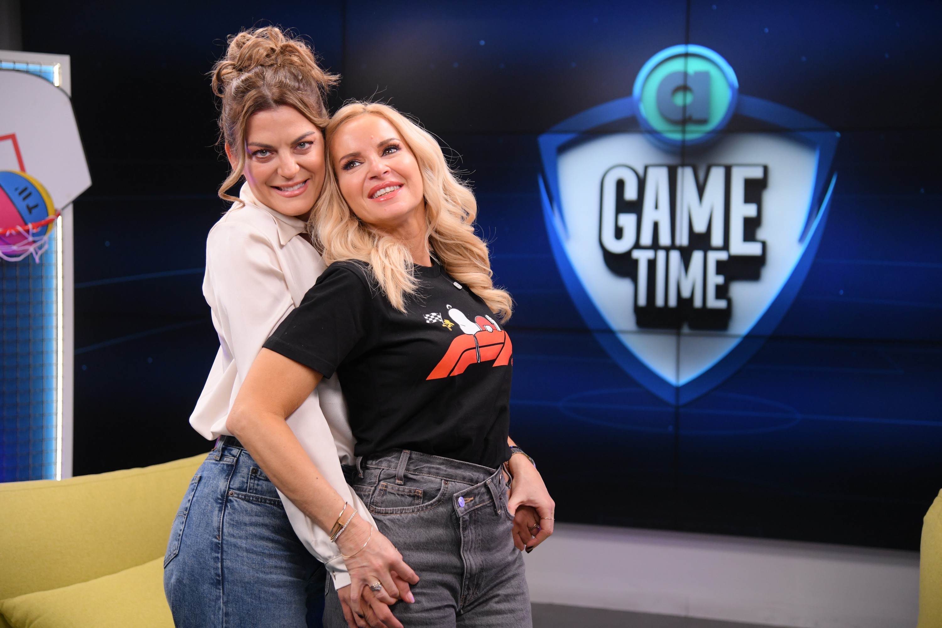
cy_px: 314
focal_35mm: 62
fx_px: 1622
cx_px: 471
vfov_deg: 21.9
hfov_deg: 32.4
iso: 1600
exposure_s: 1/400
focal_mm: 62
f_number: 4
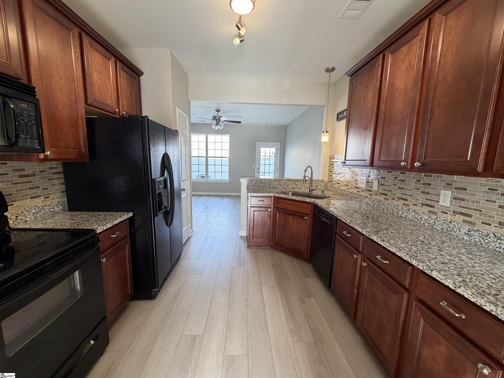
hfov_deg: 102.1
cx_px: 252
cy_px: 189
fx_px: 204
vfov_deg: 85.7
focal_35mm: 14
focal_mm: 2.22
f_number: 2.2
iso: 200
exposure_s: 1/120
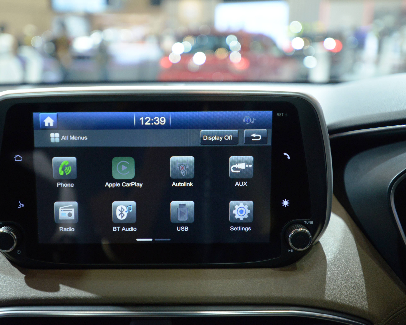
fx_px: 481
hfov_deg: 45.6
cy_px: 162
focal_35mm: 40
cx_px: 169
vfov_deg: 37.3
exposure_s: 1/250
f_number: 2.8
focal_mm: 35
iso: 1600
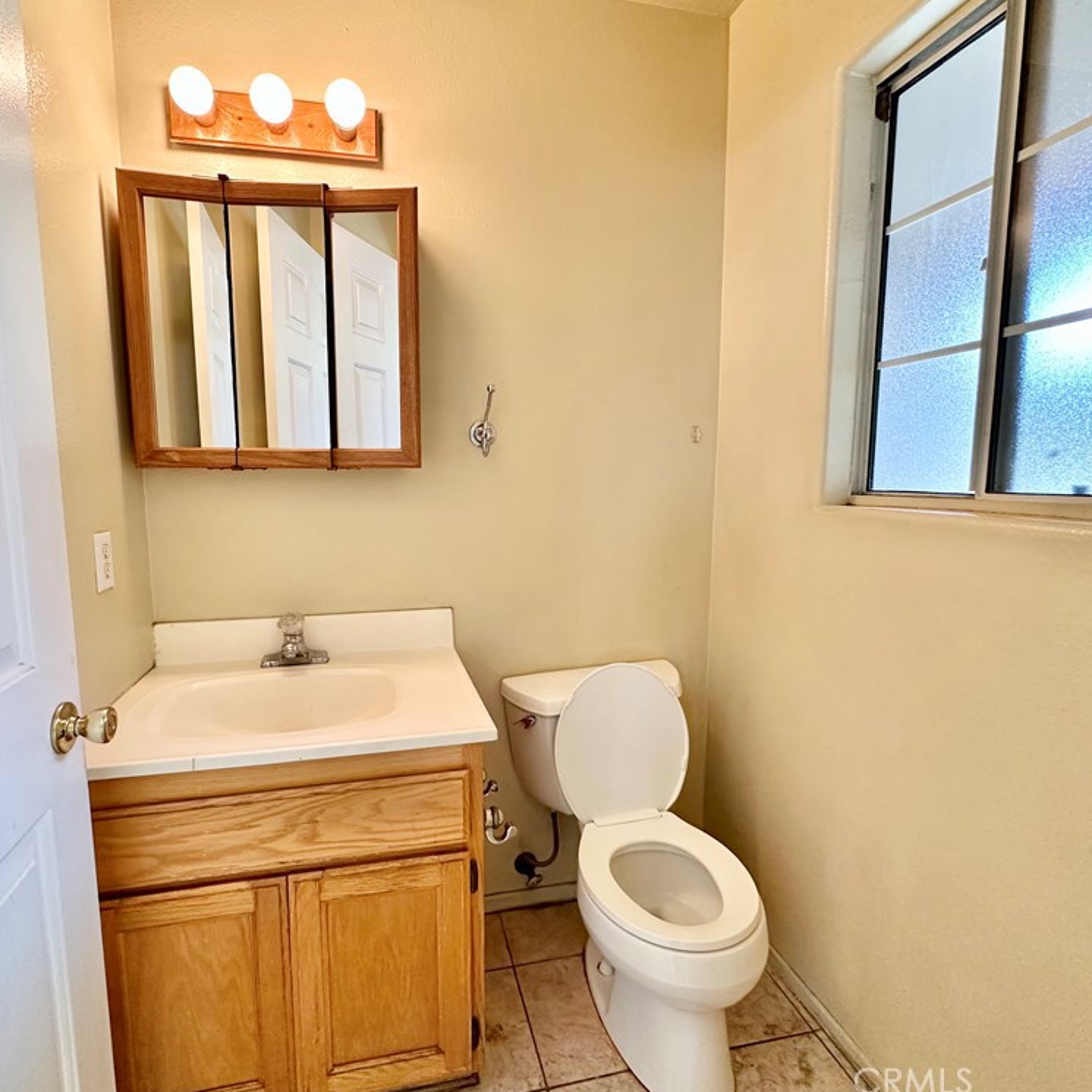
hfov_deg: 83.7
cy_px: 539
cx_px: 492
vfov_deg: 84.0
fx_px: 607
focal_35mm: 17
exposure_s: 1/120
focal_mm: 2.22
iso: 250
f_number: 2.2
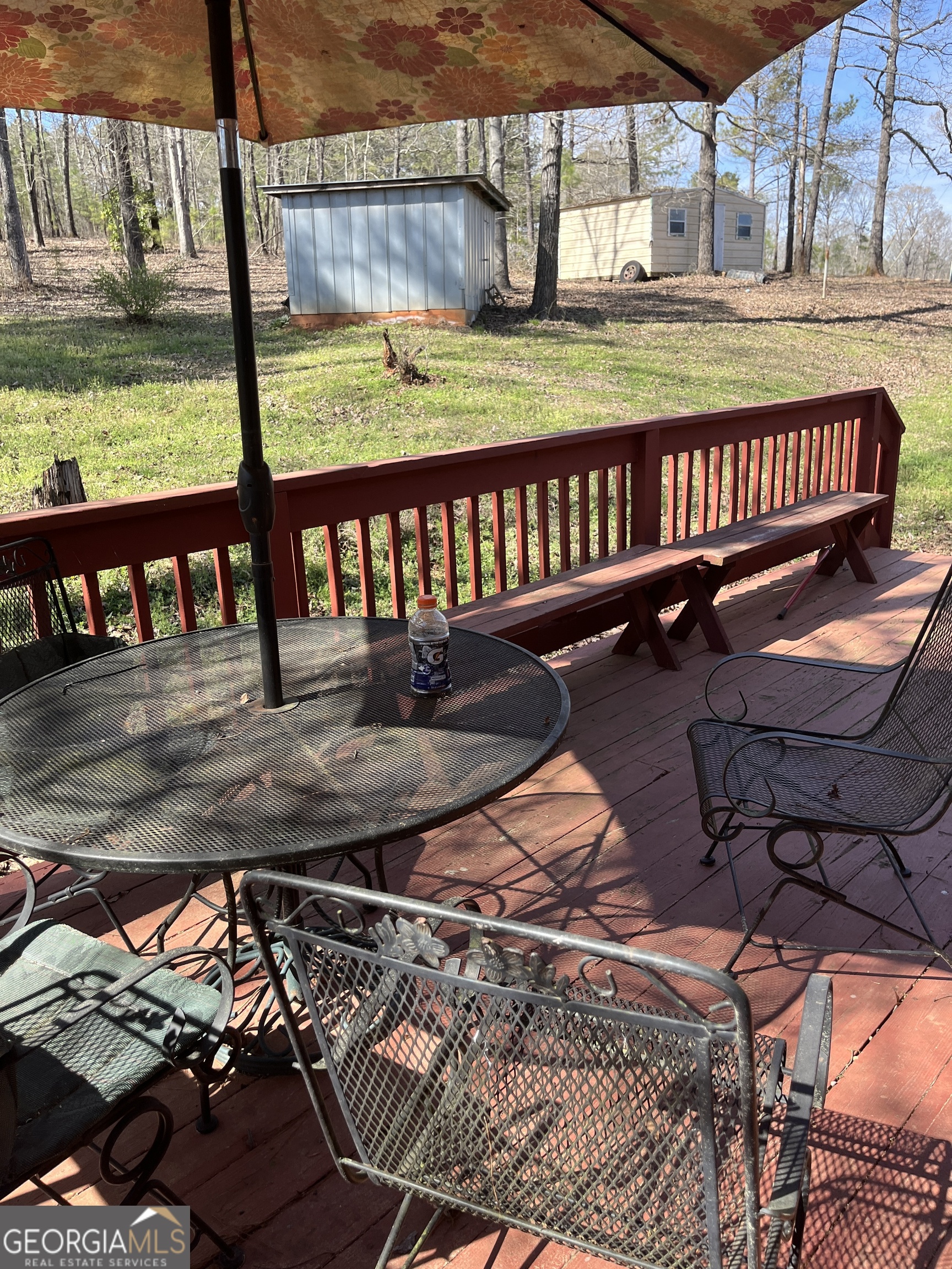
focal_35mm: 26
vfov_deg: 67.3
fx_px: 953
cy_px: 634
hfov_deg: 53.1
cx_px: 476
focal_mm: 5.1
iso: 50
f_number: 1.6
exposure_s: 1/693
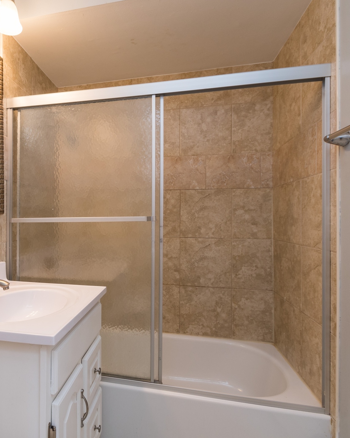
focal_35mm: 22
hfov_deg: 60.2
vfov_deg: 75.0
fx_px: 285
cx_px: 94
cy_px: 212
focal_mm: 10
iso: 200
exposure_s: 1/25
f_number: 8
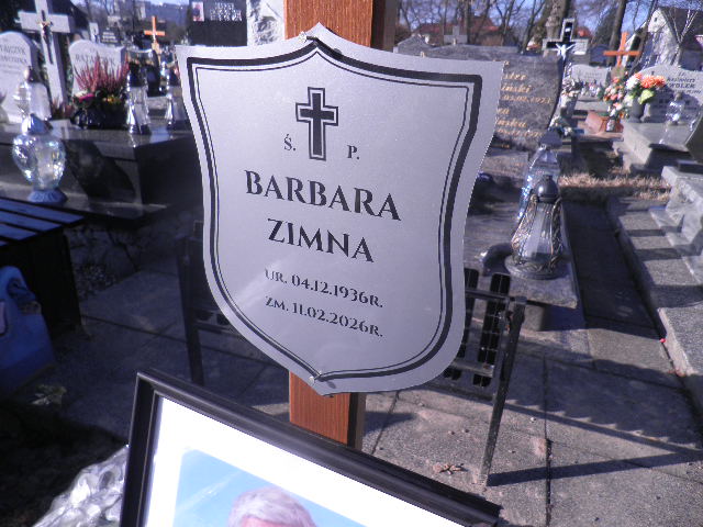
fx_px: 487
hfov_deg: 71.6
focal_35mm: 24
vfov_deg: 56.8
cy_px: 264
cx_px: 352
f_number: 8.3
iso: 64
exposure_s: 1/100
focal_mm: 4.3
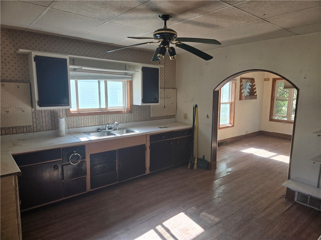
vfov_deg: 58.9
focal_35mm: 23
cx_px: 160
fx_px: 213
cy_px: 120
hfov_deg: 73.9
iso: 64
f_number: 1.8
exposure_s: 1/180
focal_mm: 5.4
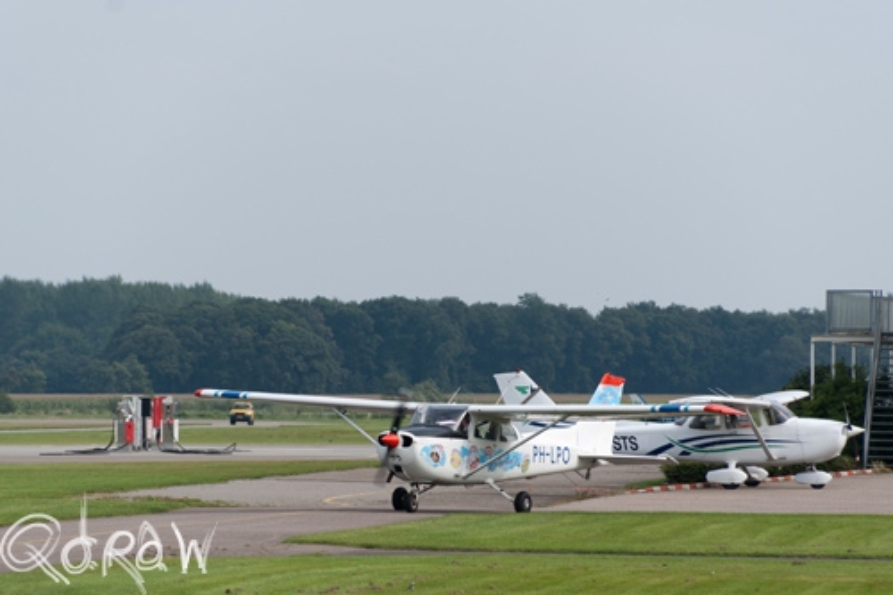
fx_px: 7439
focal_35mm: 300
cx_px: 446
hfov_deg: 6.9
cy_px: 298
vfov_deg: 4.6
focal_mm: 200
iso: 100
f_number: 7.1
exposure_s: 1/400
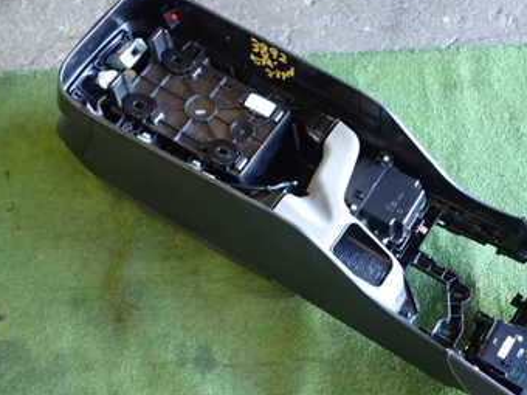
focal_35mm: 53
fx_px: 807
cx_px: 375
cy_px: 276
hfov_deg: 35.6
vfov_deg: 27.3
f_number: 2.3
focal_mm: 5.4
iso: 320
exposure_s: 1/30
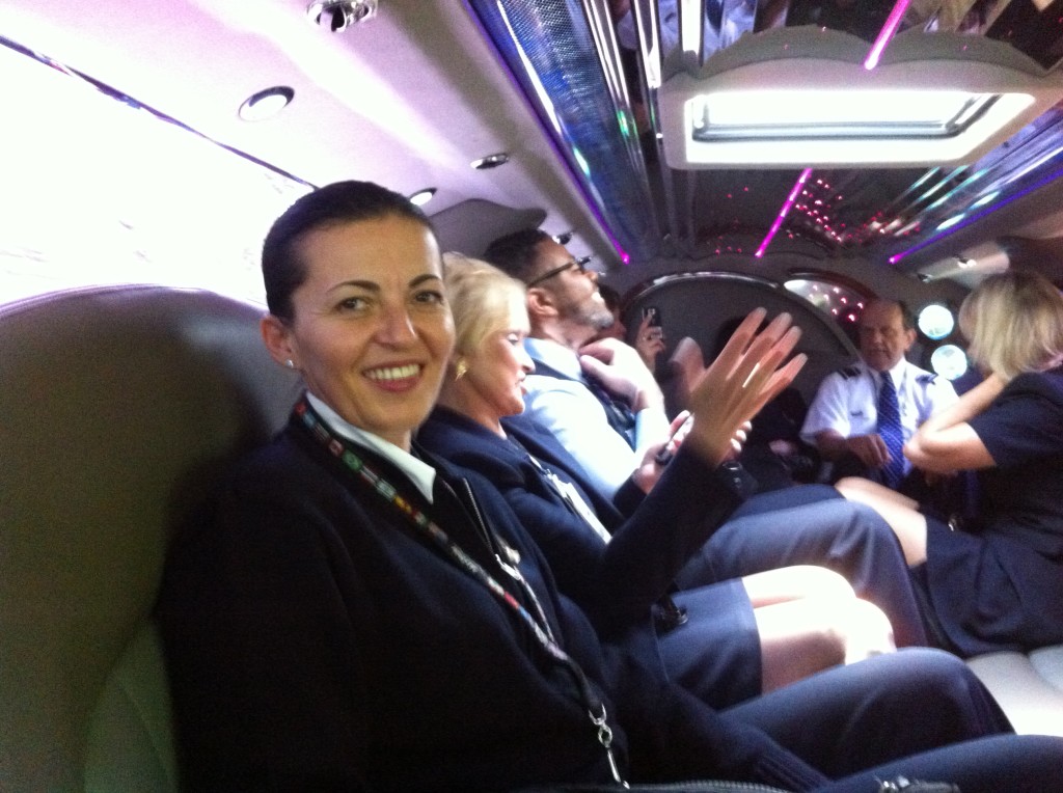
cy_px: 396
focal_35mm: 35
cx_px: 532
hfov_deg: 52.7
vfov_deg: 40.6
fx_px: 1073
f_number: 2.8
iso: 800
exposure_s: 1/15
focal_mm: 3.85
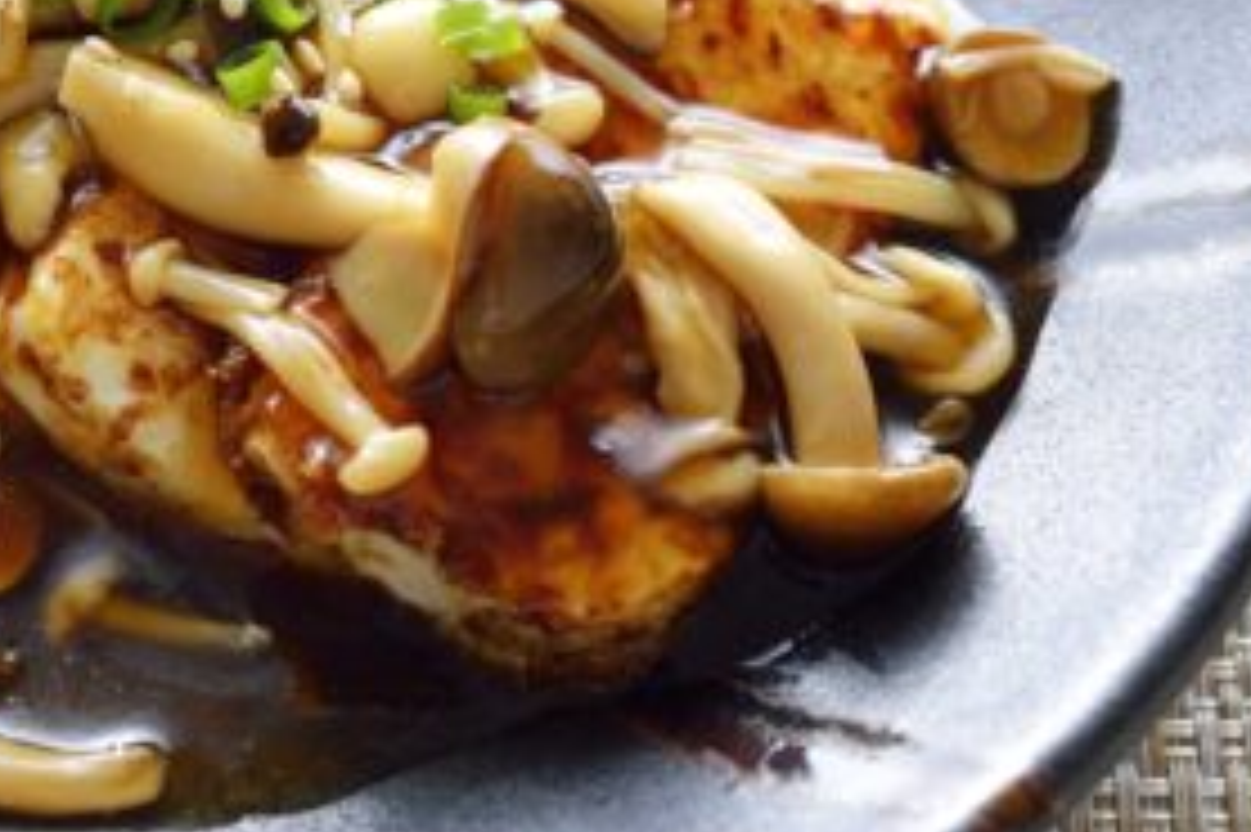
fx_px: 5105
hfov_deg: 13.9
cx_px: 392
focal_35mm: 147
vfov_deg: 9.3
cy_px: 58
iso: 200
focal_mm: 60
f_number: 6.3
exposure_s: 1/125
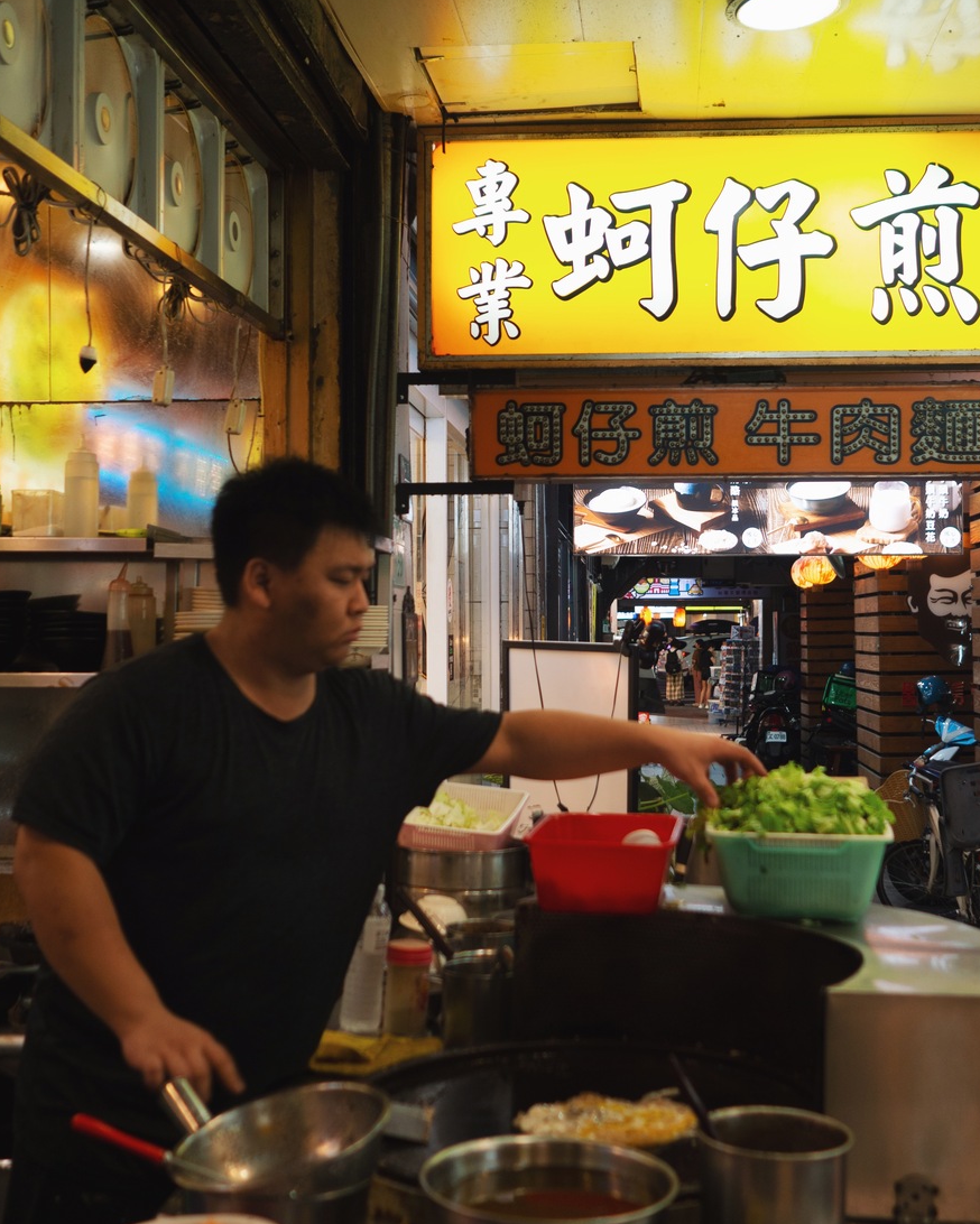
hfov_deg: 35.6
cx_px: 551
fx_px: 1522
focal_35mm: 42
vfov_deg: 43.8
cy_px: 621
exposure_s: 1/80
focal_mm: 17
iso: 200
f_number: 2
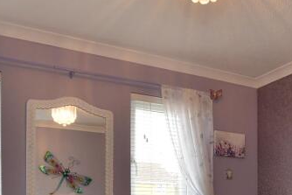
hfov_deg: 41.2
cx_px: 227
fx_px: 373
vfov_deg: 26.7
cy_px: 220
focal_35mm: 46
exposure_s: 1/8
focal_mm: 10
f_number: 8
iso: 125
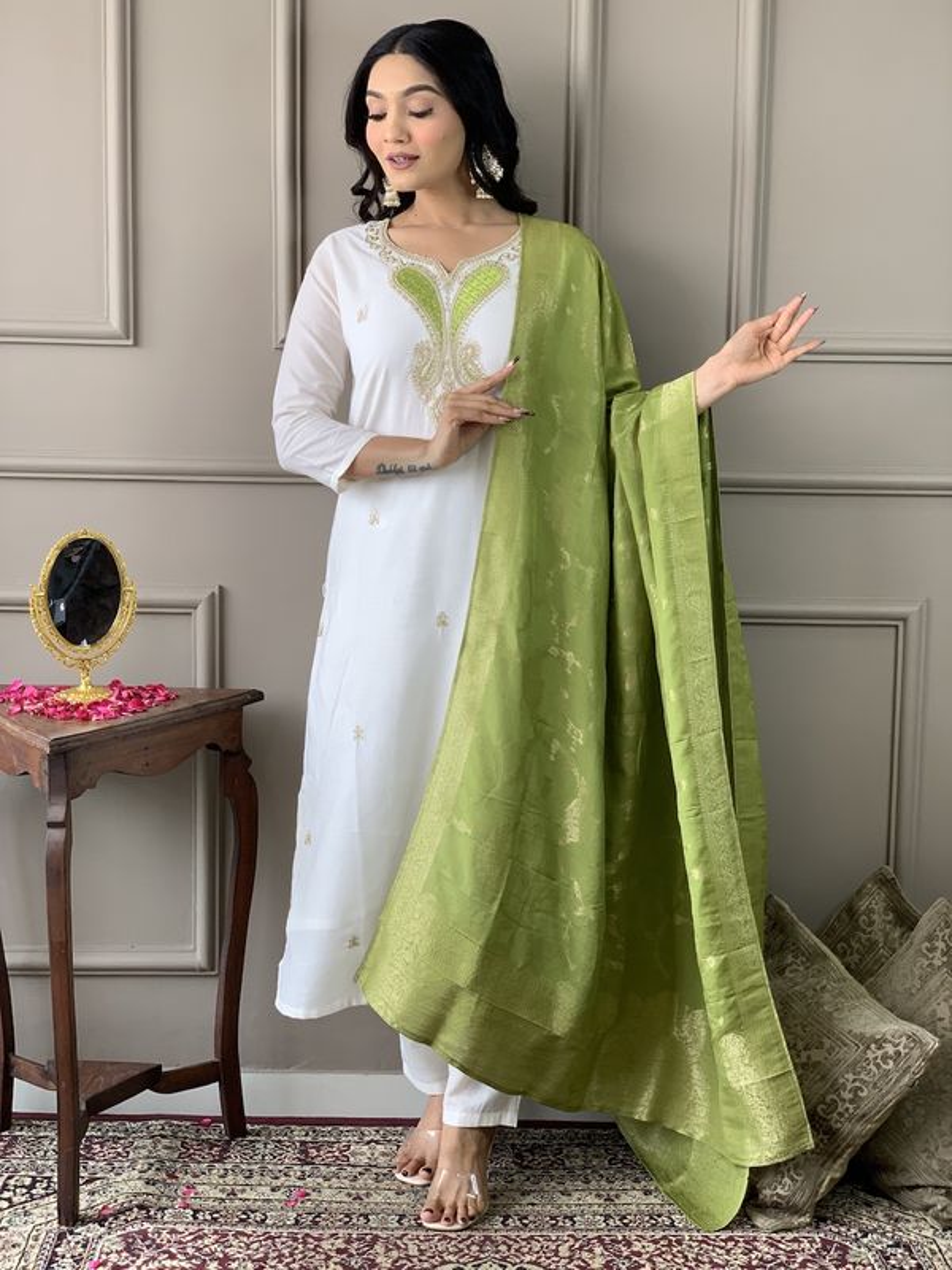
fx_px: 1907
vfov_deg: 36.8
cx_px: 476
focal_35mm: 52
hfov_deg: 28.0
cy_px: 635
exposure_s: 1/100
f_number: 2.4
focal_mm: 6
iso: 40
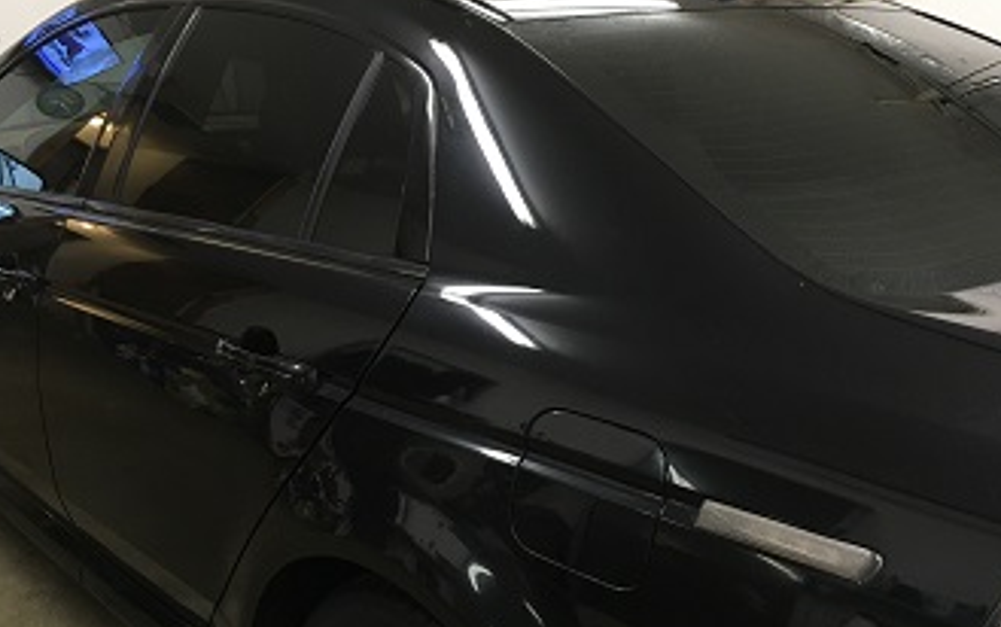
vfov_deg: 29.9
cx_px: 523
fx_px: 1174
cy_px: 309
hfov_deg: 46.2
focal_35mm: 43
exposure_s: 1/30
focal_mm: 4.15
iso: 100
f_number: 2.2
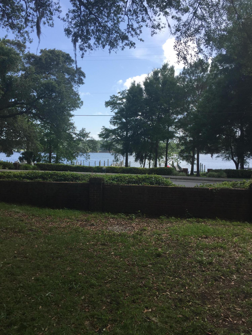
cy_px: 168
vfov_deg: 61.7
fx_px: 281
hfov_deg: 48.2
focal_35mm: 29
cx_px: 126
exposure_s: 1/1163
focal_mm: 4.15
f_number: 2.2
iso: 32
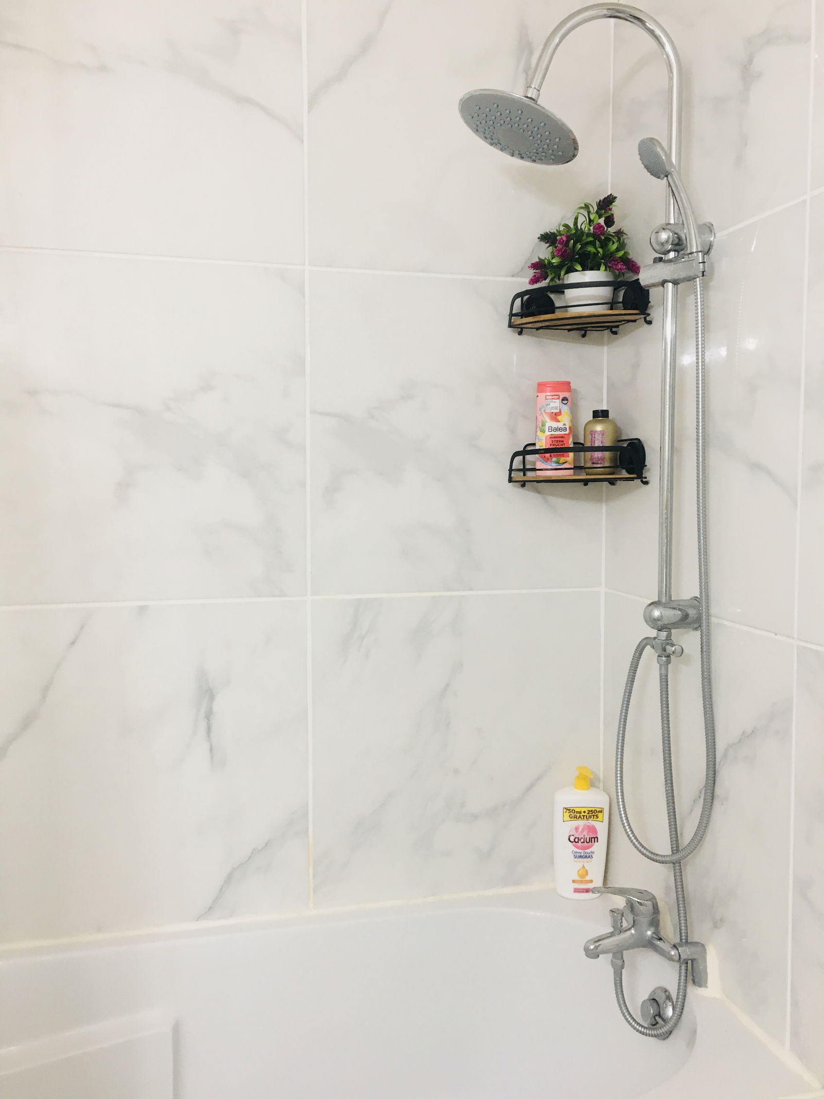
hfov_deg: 48.2
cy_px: 550
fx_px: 920
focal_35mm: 29
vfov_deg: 61.7
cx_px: 412
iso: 64
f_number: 2.2
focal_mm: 4.15
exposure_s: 1/30
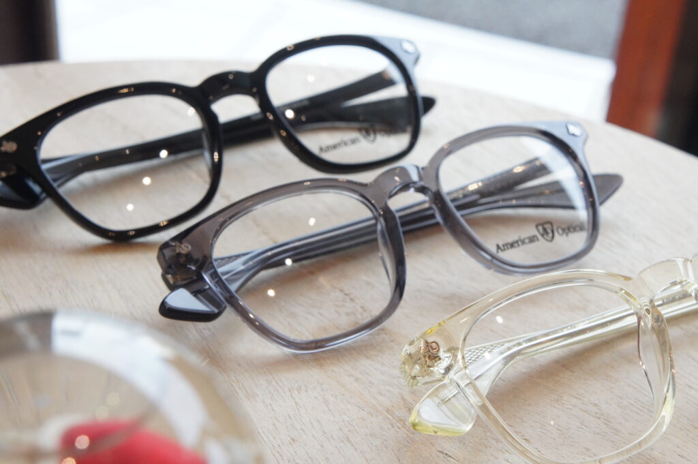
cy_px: 232
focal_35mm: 72
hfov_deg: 28.1
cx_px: 349
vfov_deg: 18.9
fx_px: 1395
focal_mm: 48
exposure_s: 1/40
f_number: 9
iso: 1600
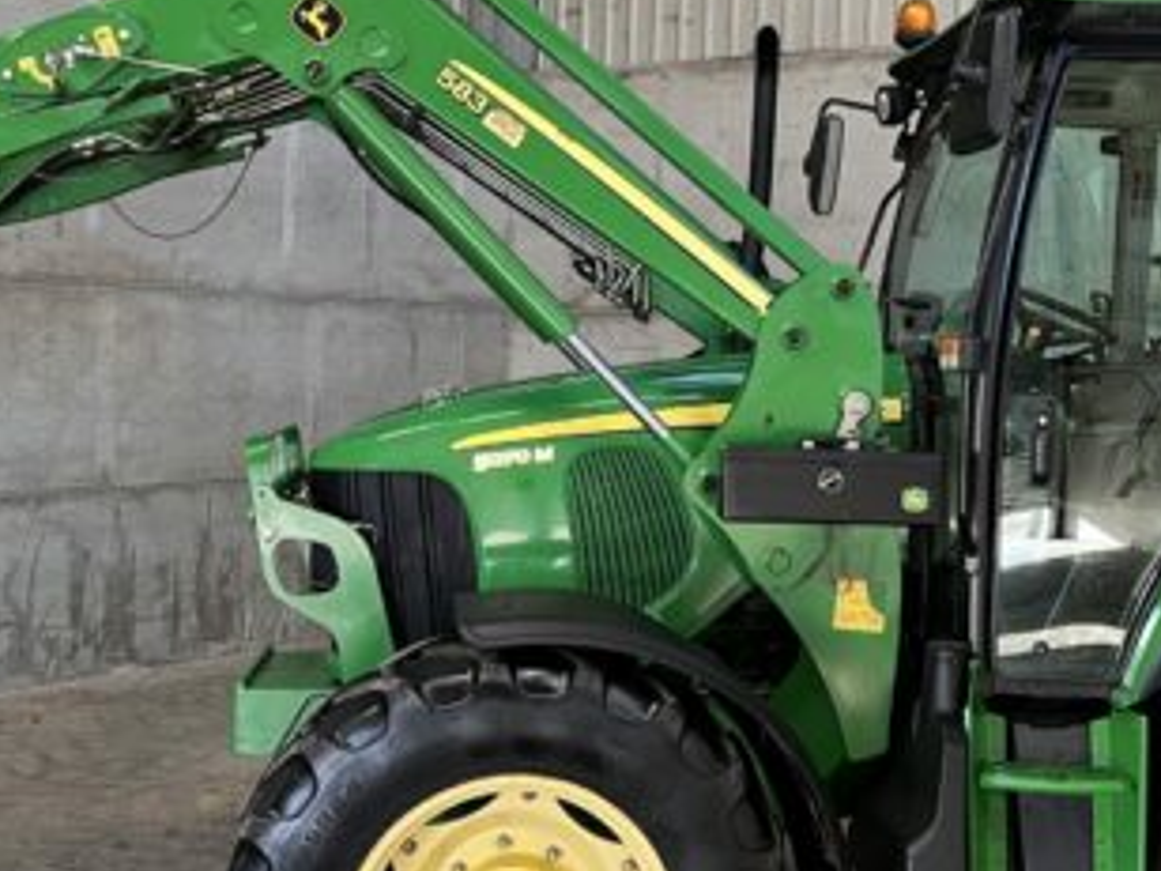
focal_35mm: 54
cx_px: 769
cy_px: 362
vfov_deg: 27.0
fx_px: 1811
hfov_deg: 35.2
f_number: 1.5
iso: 125
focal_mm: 5.7
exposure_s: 1/67
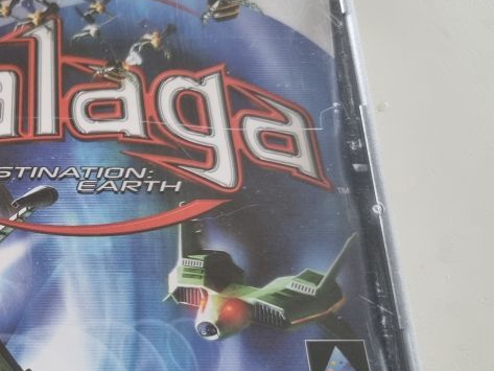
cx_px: 21
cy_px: 266
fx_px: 785
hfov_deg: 32.6
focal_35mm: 55
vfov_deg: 26.3
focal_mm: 5.4
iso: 400
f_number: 1.8
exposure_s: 1/50
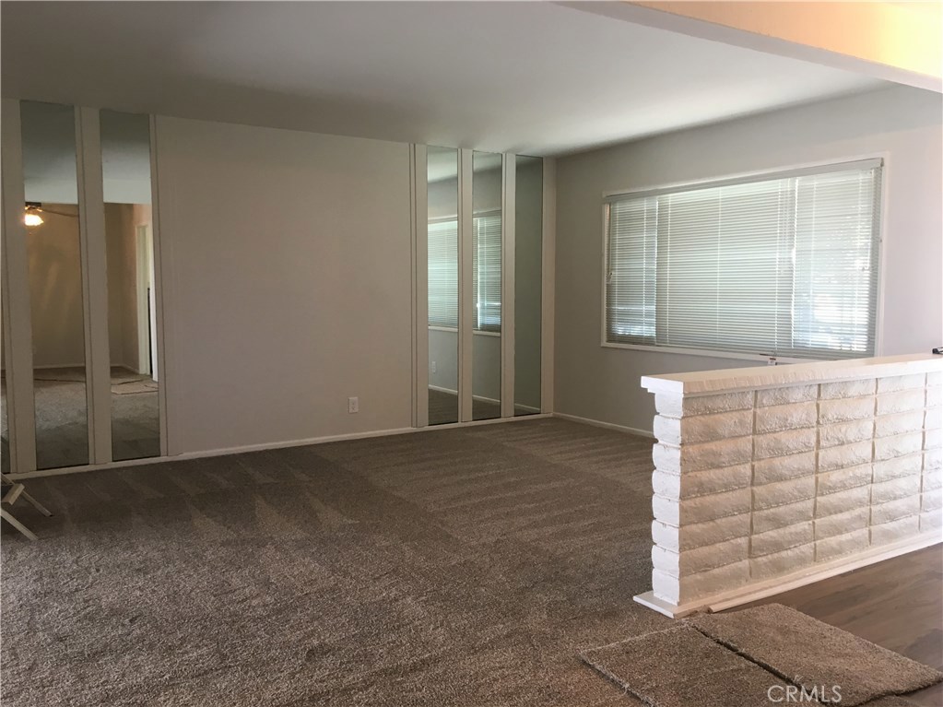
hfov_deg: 61.7
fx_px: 790
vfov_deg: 48.2
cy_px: 354
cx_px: 472
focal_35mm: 29
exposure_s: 1/30
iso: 64
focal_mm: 4.15
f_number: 2.2
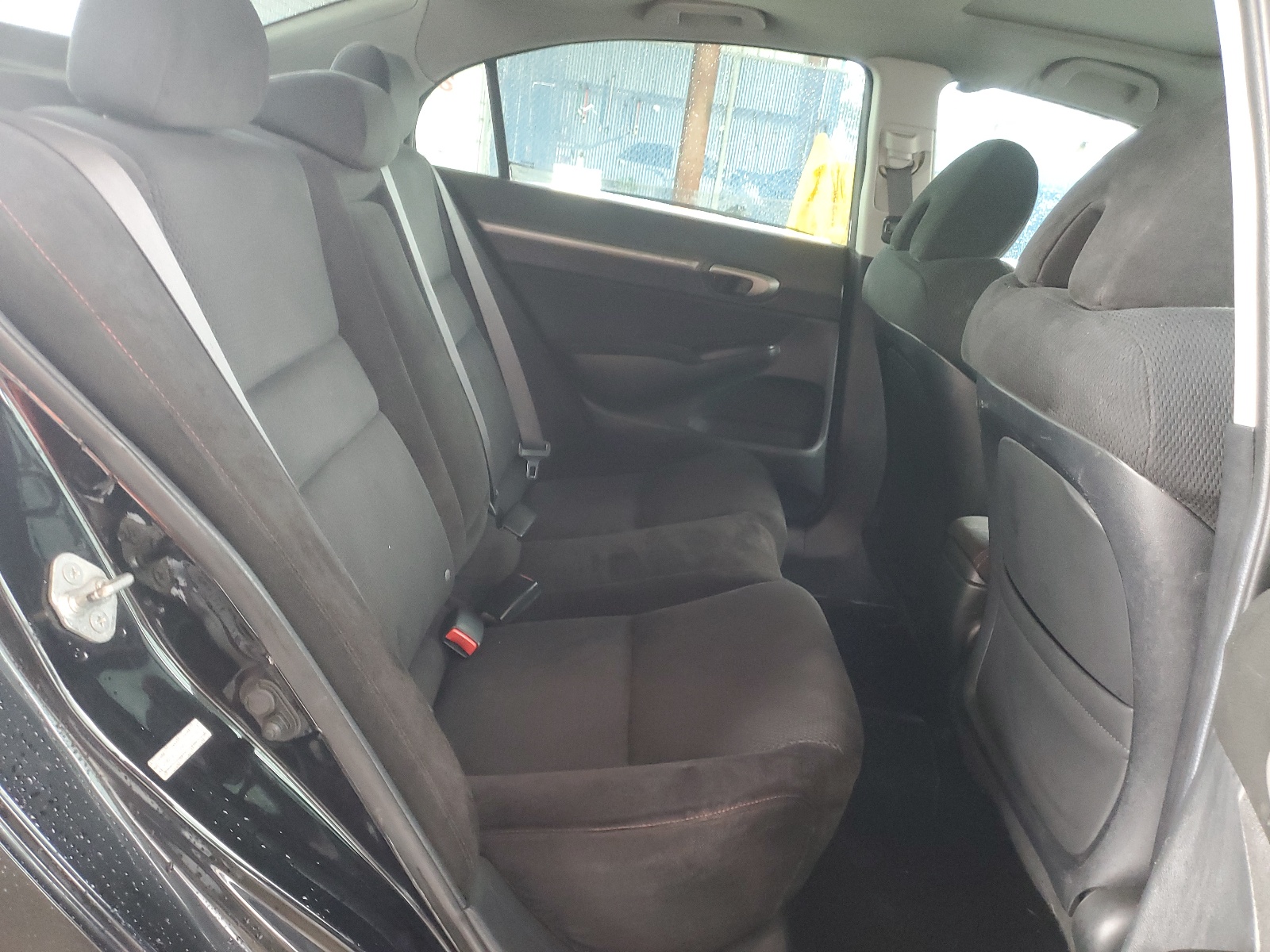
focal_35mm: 26
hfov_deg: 67.3
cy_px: 476
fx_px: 954
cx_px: 635
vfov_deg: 53.1
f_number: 1.5
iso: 308
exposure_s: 1/20
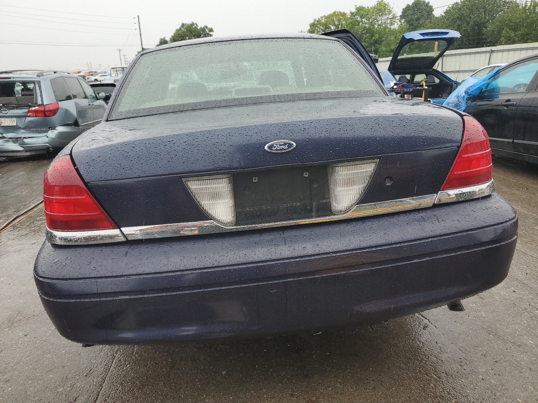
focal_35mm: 26
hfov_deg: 67.3
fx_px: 404
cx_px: 269
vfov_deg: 53.1
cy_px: 202
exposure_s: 1/435
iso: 50
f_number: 1.5
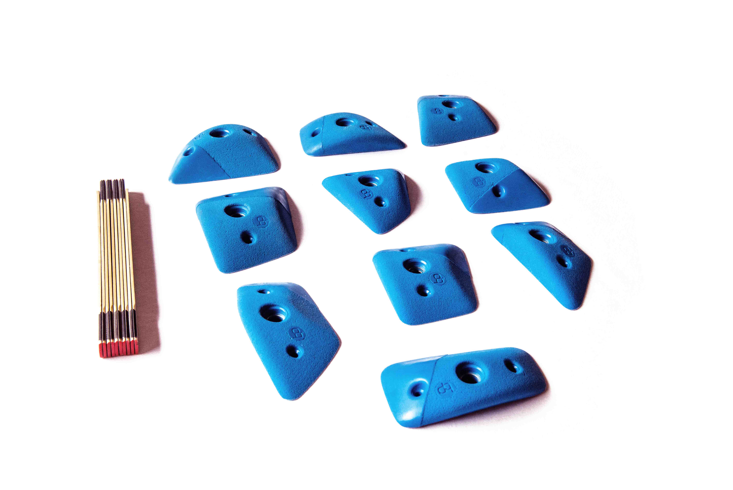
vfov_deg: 29.9
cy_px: 245
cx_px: 366
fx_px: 917
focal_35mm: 45
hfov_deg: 43.6
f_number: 13
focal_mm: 45
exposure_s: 1/125
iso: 1250
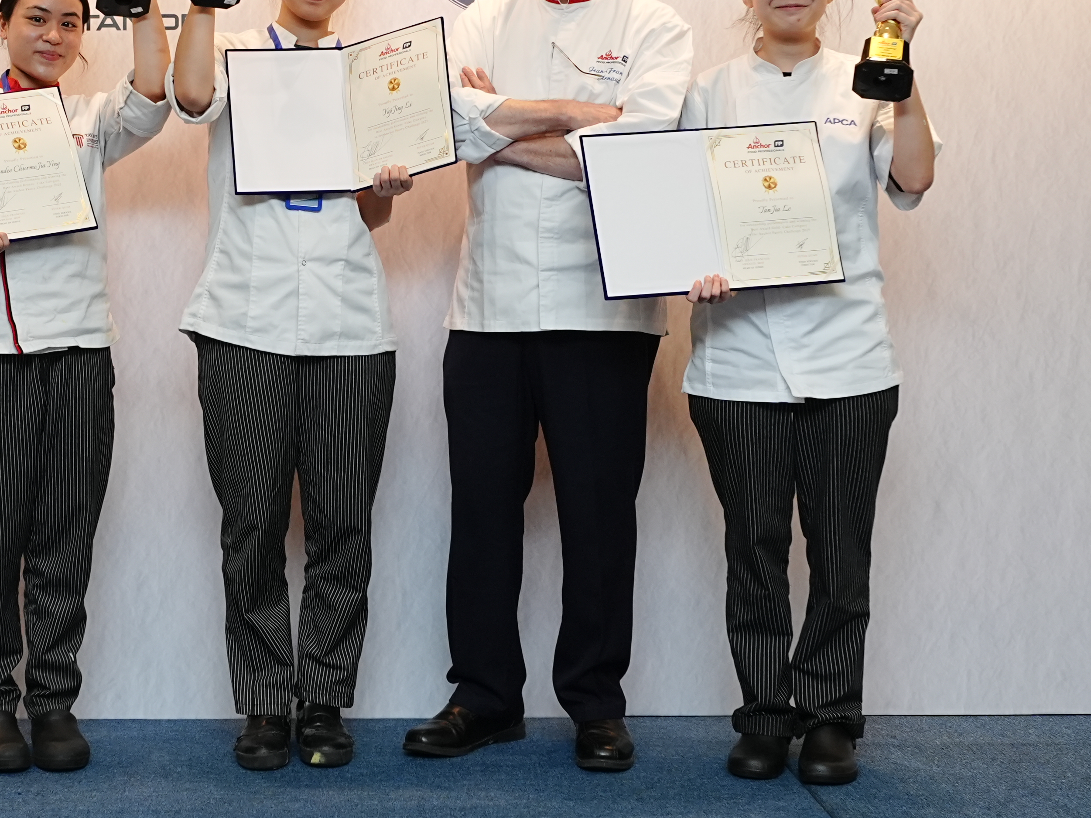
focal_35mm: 62
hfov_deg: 30.9
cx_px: 334
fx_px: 1954
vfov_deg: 23.4
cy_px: 187
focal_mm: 23.5
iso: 1250
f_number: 6.3
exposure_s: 1/100
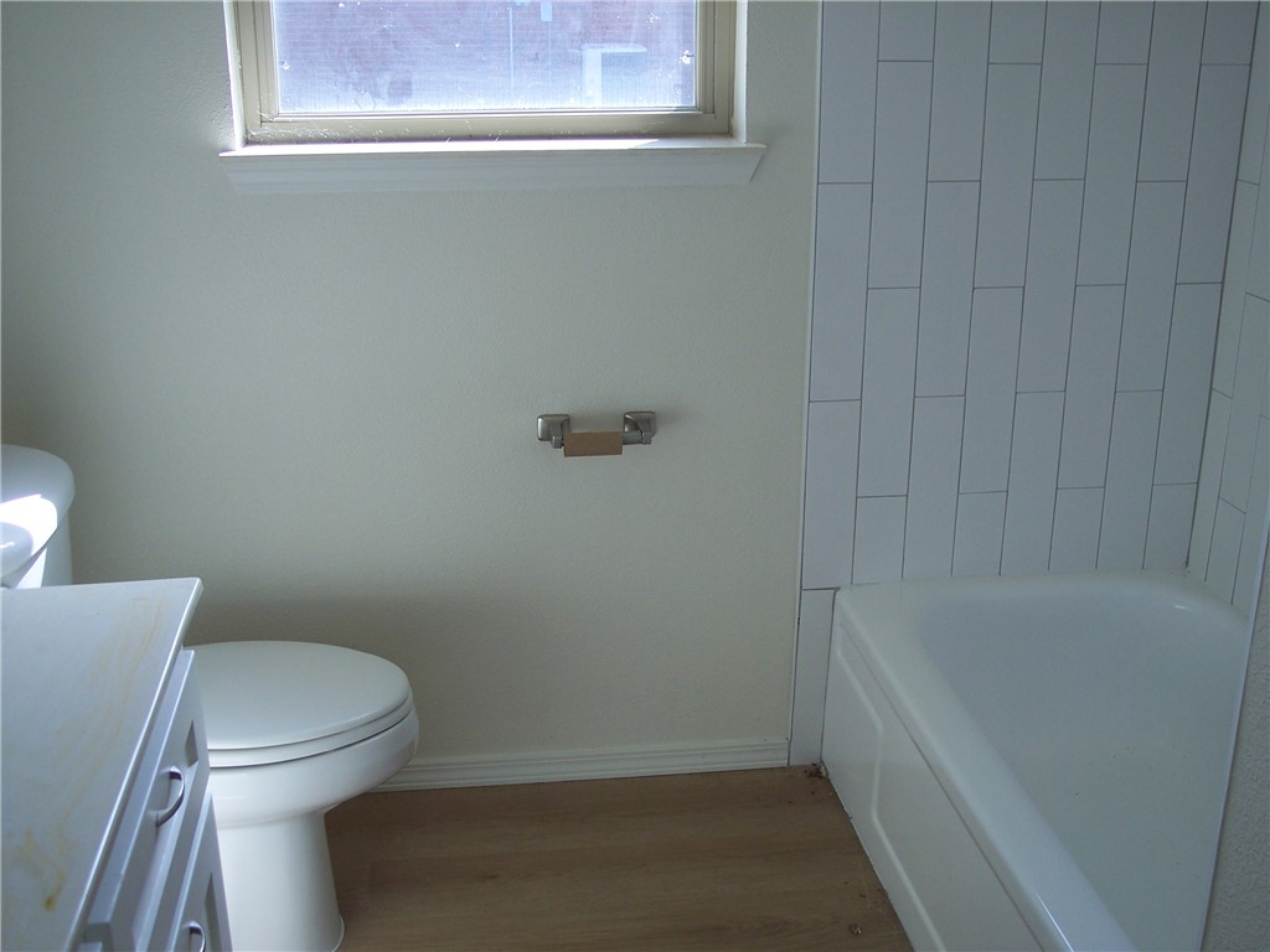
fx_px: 1431
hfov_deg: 47.9
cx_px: 635
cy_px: 476
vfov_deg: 36.8
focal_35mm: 39
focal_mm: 8
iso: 100
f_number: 3.4
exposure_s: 1/125
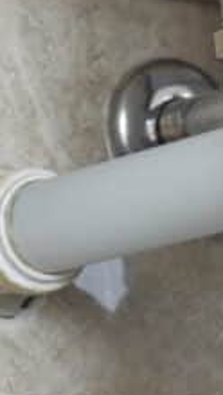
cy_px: 348
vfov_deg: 8.1
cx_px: 403
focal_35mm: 264
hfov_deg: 4.6
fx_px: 2771
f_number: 7.1
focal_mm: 26
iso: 100
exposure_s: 1/160
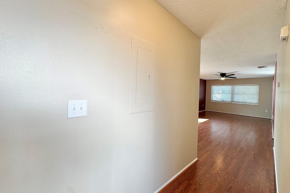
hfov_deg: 100.4
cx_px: 148
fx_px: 121
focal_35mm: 15
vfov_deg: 77.3
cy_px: 92
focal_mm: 2.22
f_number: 2.2
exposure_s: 1/120
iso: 64
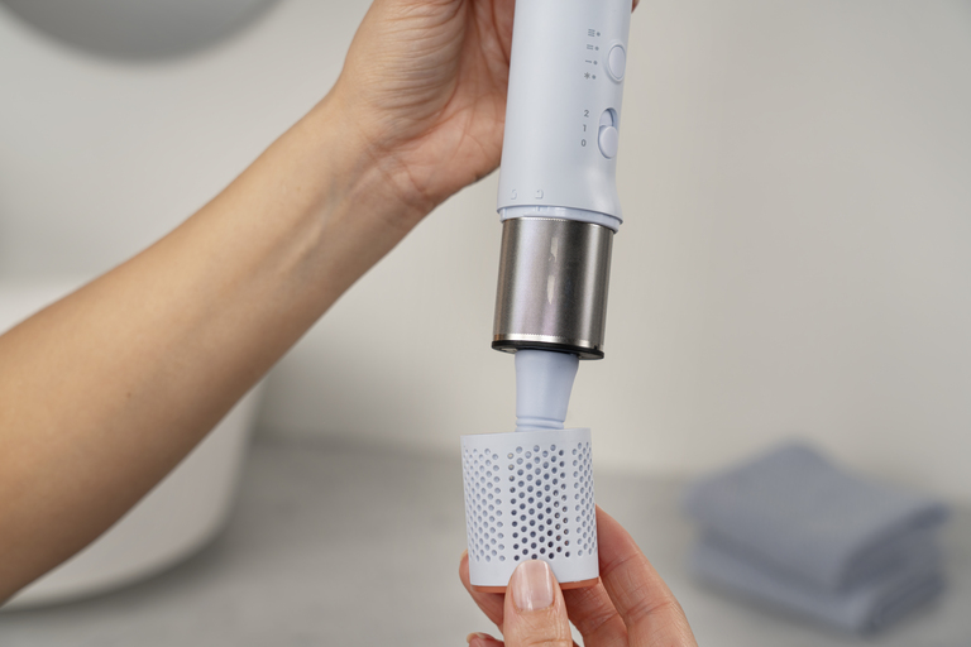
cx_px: 486
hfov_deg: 28.1
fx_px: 1942
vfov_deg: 18.9
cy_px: 324
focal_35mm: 72
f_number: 6.3
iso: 50
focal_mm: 72
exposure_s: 1/160
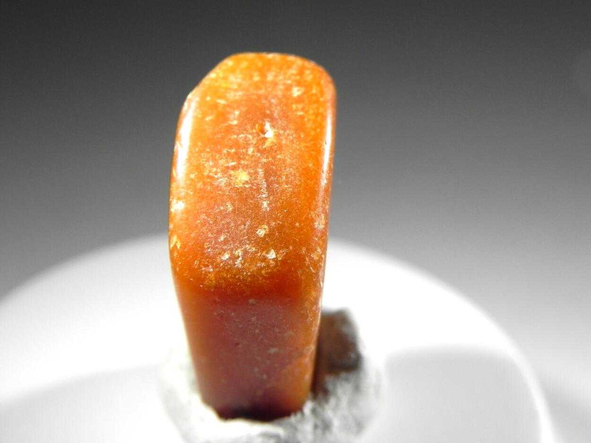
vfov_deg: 14.1
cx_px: 296
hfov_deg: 18.7
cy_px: 222
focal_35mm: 105
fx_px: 1793
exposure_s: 1/178
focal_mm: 18.8
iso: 160
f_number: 4
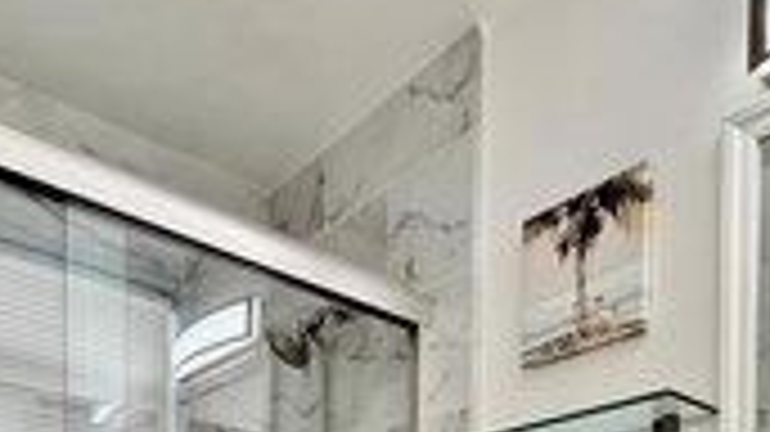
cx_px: 484
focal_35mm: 38
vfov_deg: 24.2
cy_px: 652
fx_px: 775
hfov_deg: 52.2
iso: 160
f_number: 2.2
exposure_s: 1/120
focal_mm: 2.22
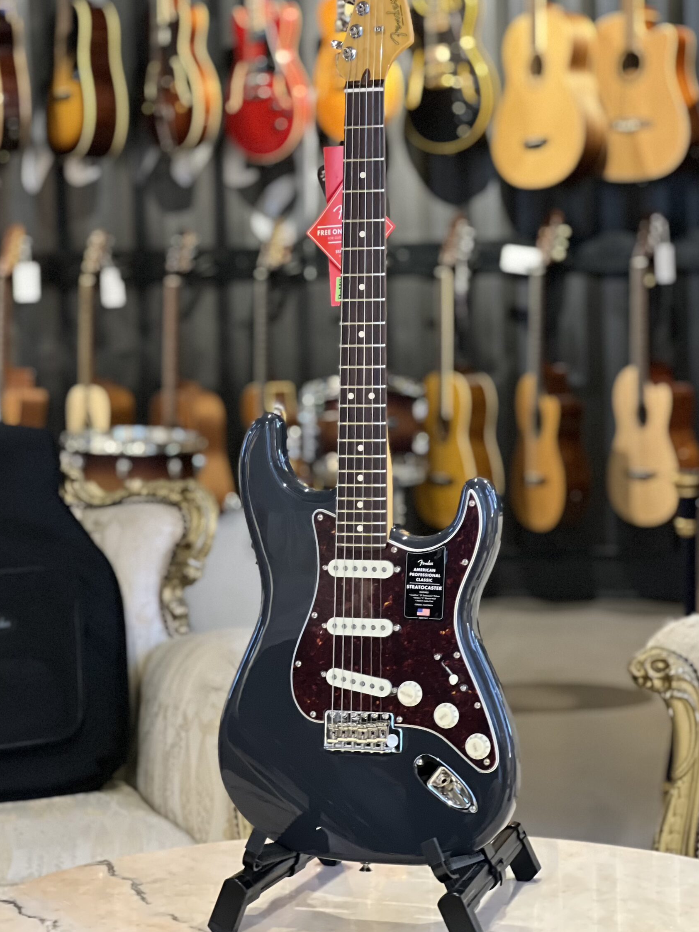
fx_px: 2316
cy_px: 414
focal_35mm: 86
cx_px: 340
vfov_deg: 22.7
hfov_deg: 17.2
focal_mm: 9
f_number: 2.8
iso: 640
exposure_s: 1/14
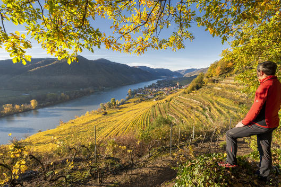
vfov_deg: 70.4
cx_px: 150
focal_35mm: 17
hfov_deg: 93.1
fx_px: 133
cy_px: 99
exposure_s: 1/80
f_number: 11
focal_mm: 15
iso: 200
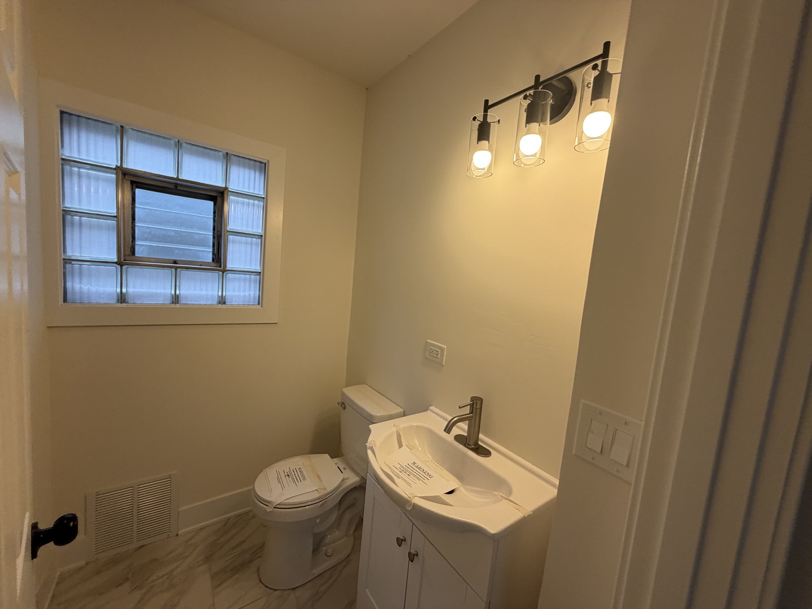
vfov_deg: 85.7
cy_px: 304
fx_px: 328
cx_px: 406
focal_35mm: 14
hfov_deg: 102.1
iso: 125
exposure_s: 1/121
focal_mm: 2.22
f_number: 2.2
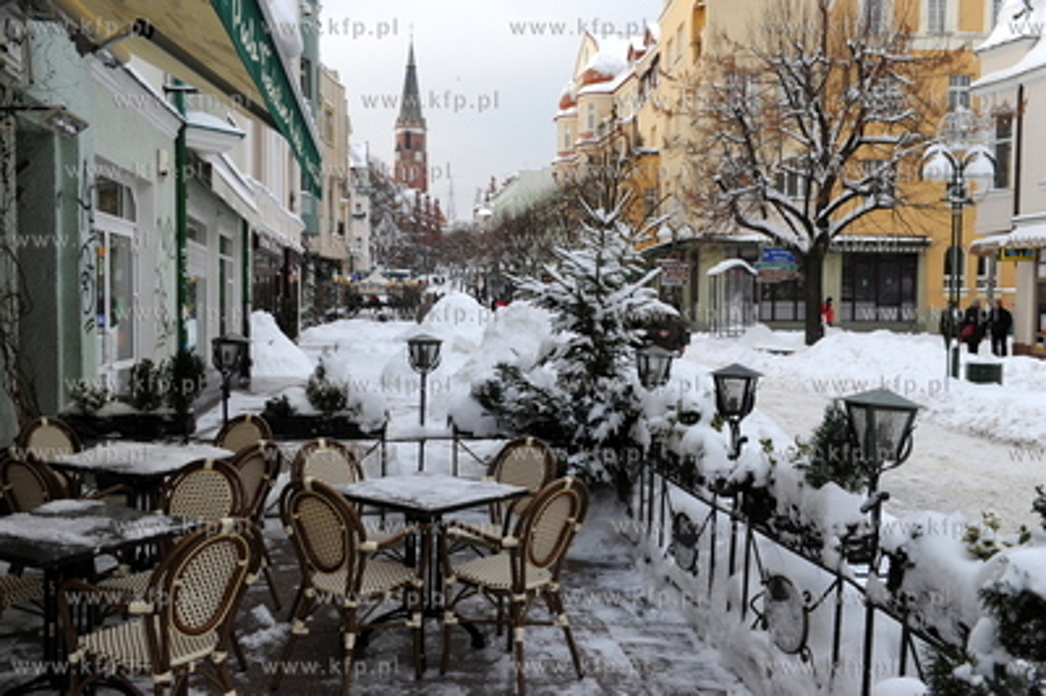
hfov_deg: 55.8
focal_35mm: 34
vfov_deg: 38.8
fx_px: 987
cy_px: 348
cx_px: 523
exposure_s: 1/250
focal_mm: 34
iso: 400
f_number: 8
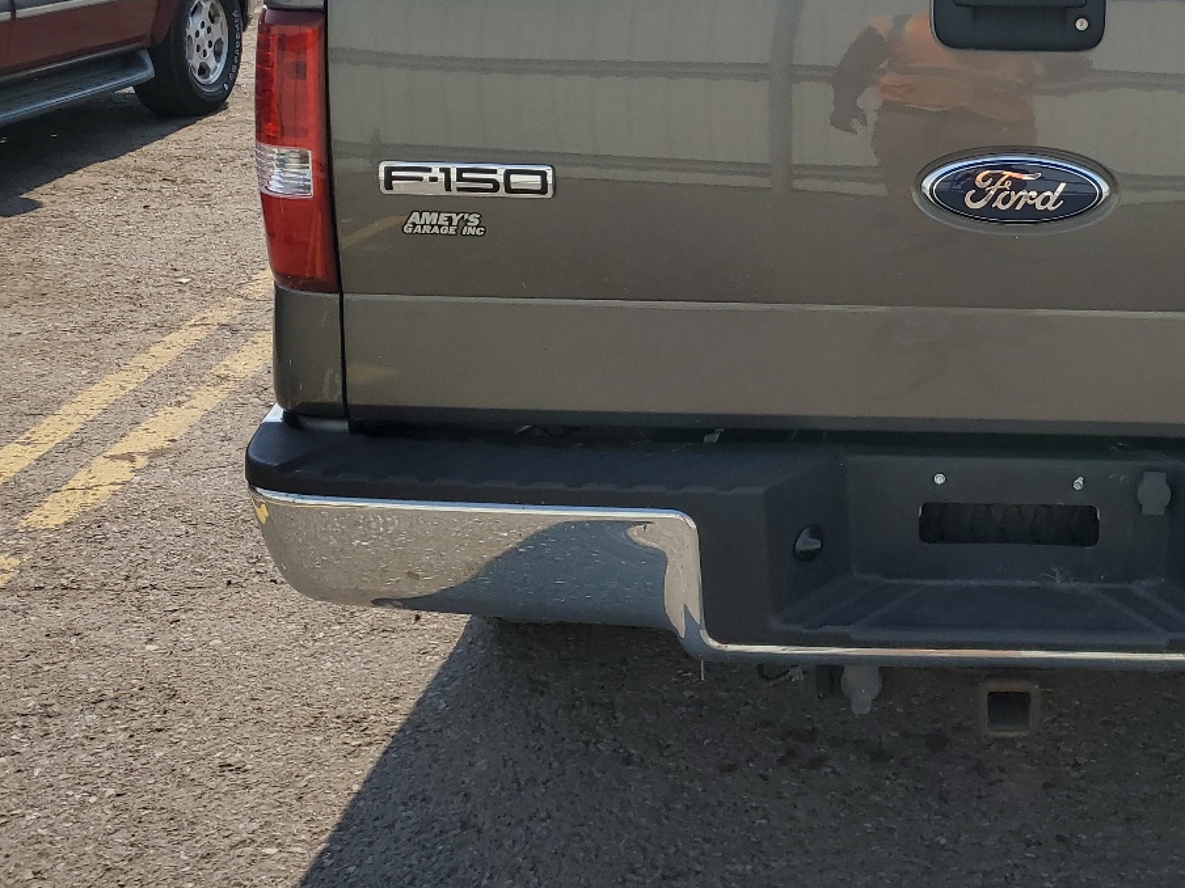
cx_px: 1009
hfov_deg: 39.0
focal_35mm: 46
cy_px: 176
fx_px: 1575
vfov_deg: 30.7
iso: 50
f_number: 1.5
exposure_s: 1/5000
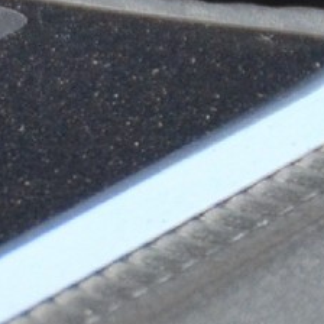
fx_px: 13512
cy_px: 97
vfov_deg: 1.4
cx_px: -741
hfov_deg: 1.4
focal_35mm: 1276
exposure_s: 1/500
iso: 1000
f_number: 5.3
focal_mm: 90
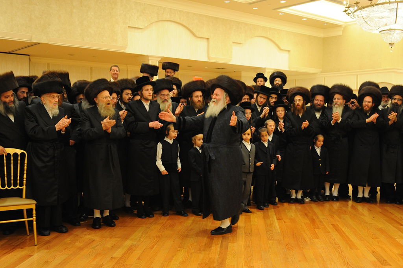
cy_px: 134
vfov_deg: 31.8
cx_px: 202
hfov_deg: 46.4
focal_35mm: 42
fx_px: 470
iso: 3200
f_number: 4.5
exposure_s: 1/100
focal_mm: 42
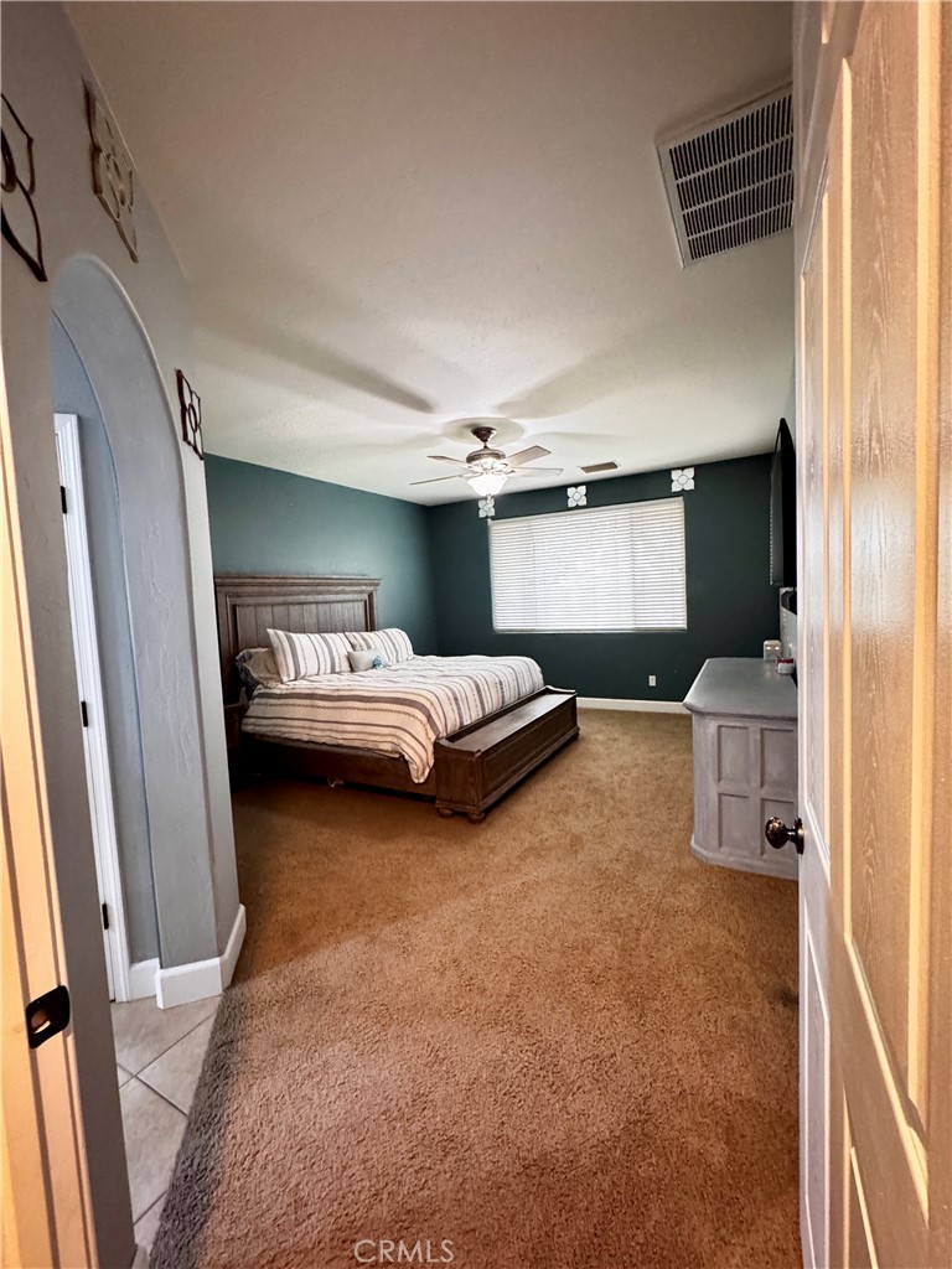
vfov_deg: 102.1
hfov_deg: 85.7
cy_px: 634
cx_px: 476
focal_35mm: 14
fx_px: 513
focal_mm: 2.22
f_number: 2.2
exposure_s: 1/40
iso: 1000
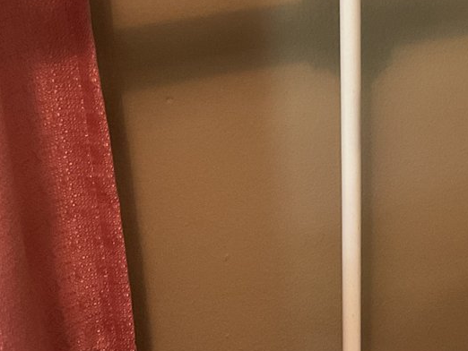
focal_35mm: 84
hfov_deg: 22.3
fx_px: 1136
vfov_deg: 17.1
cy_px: -17
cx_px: 476
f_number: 1.8
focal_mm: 3
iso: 250
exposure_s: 1/30
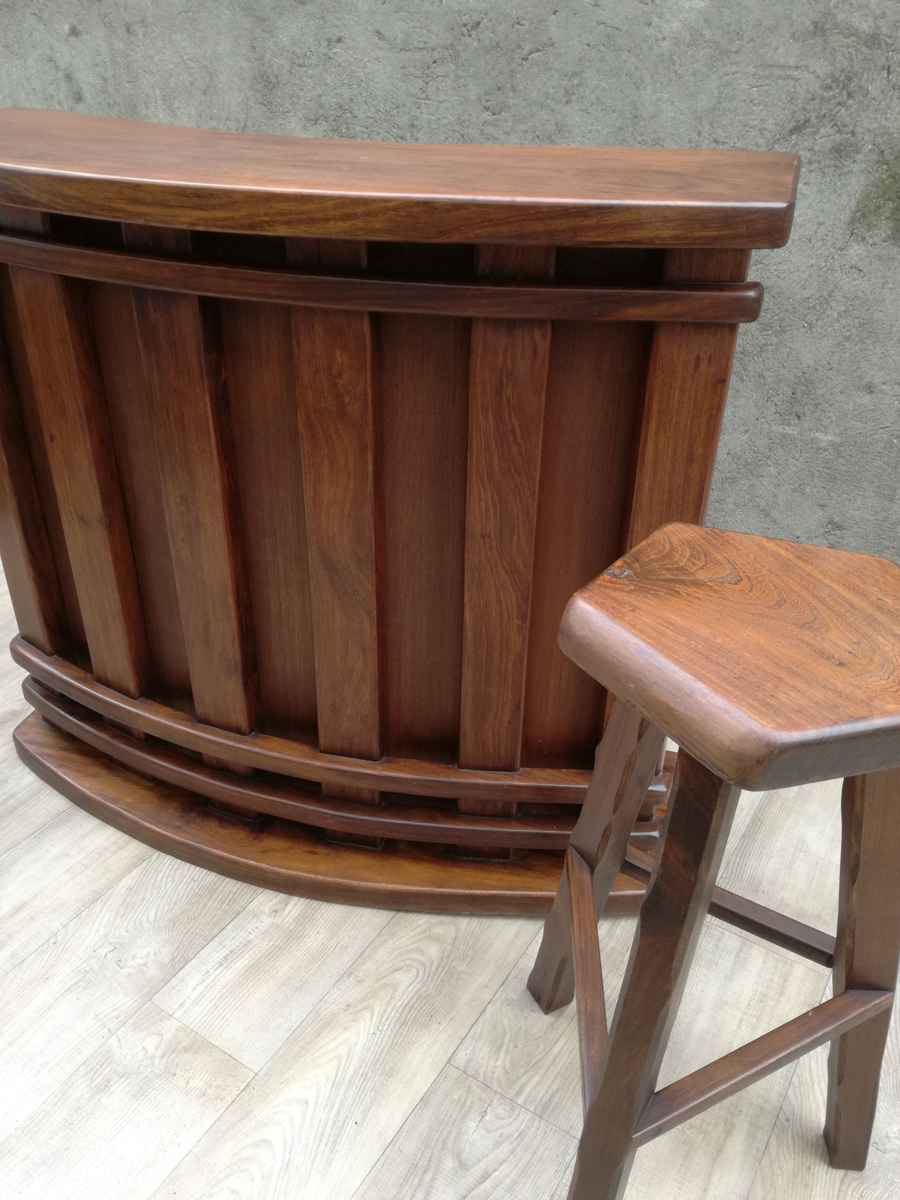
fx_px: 936
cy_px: 600
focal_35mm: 27
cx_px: 450
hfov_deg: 51.4
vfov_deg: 65.3
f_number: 2
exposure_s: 1/50
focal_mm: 3.79
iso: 64
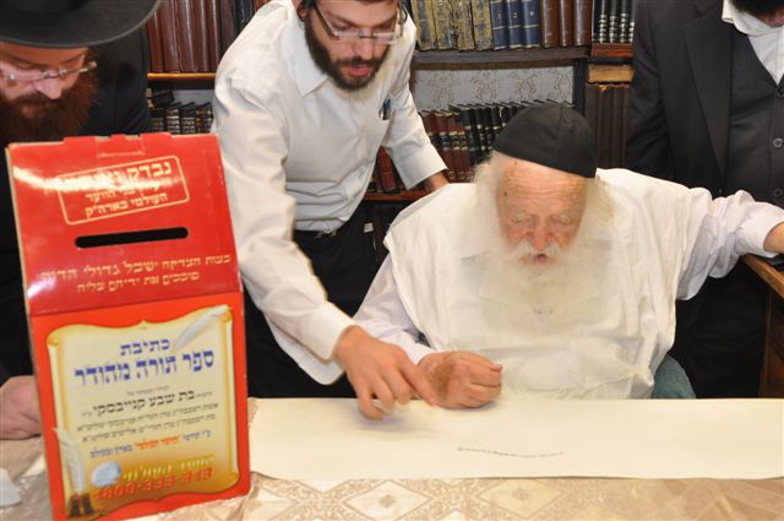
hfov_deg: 49.6
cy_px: 260
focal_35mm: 39
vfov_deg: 34.1
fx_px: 848
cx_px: 392
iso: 200
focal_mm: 26
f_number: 5.6
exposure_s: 1/60
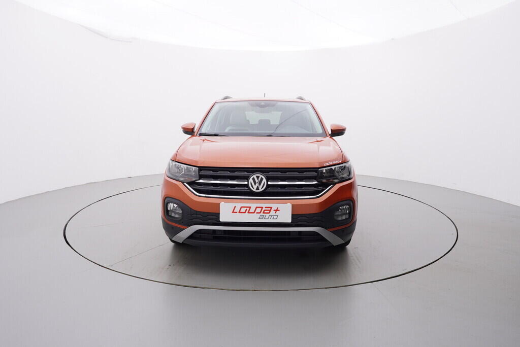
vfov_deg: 56.2
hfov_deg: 77.3
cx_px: 260
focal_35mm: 22
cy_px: 174
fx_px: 325
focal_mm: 15
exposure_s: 1/80
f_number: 5
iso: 200
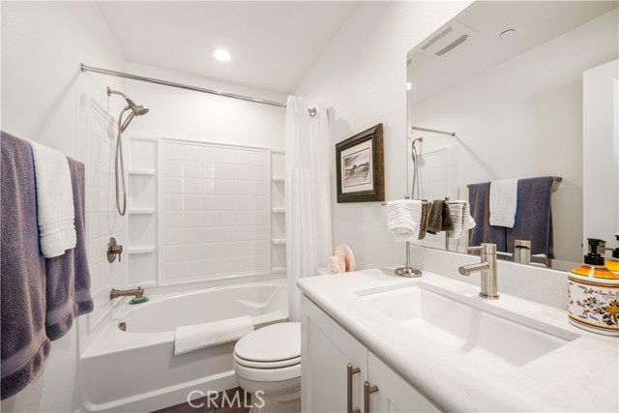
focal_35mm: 14
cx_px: 310
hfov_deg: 104.2
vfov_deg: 81.2
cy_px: 206
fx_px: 241
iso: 100
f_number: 8
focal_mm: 14
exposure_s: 1/6
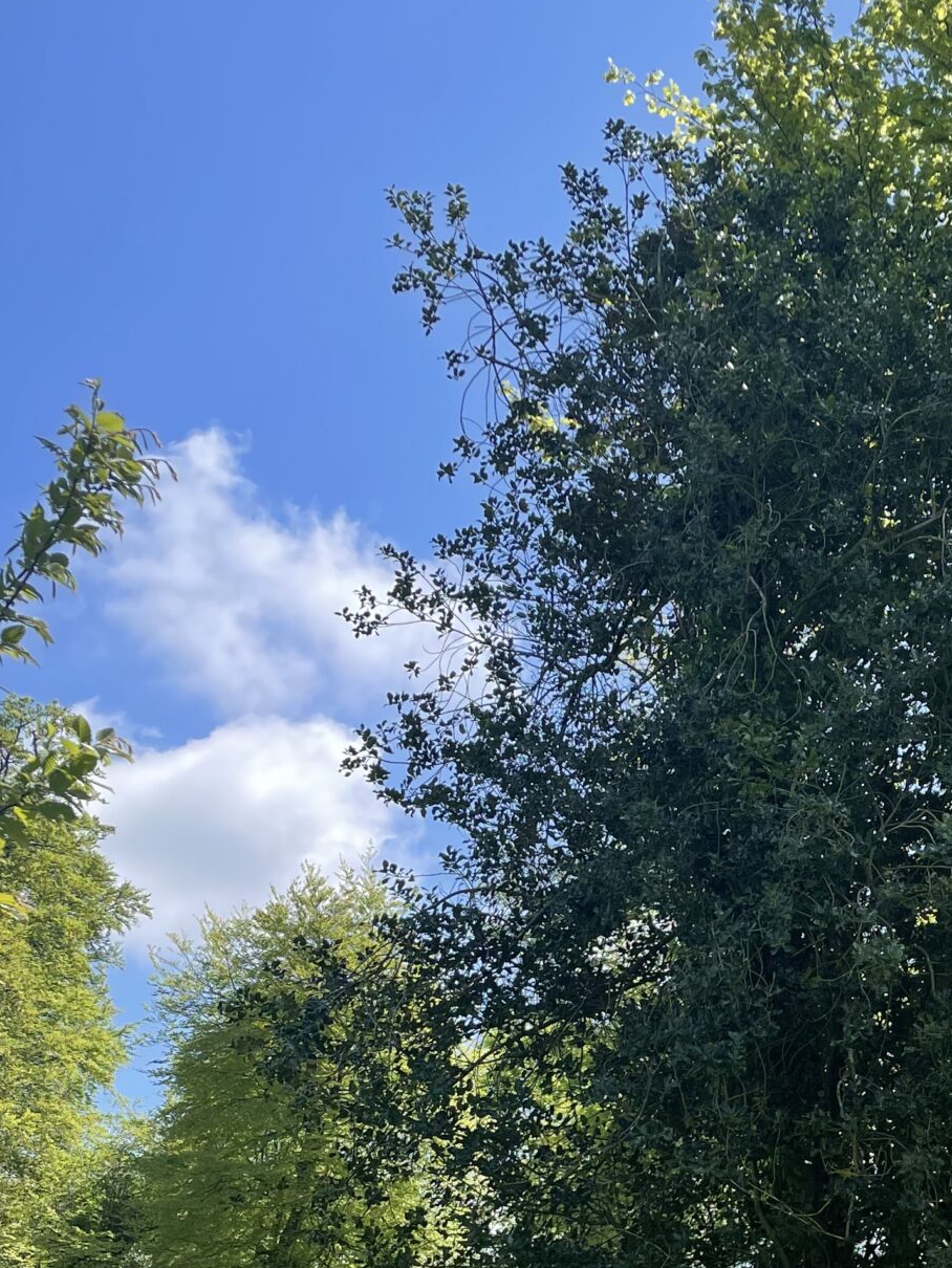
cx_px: 764
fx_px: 2016
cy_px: 1052
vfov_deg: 33.7
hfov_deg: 26.1
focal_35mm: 55
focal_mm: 4.2
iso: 32
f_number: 1.6
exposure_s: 1/1689
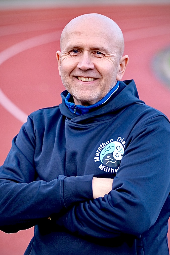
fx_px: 1161
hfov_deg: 8.4
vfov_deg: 12.5
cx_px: 87
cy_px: 149
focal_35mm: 164
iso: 1250
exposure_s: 1/125
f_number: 2.8
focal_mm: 90
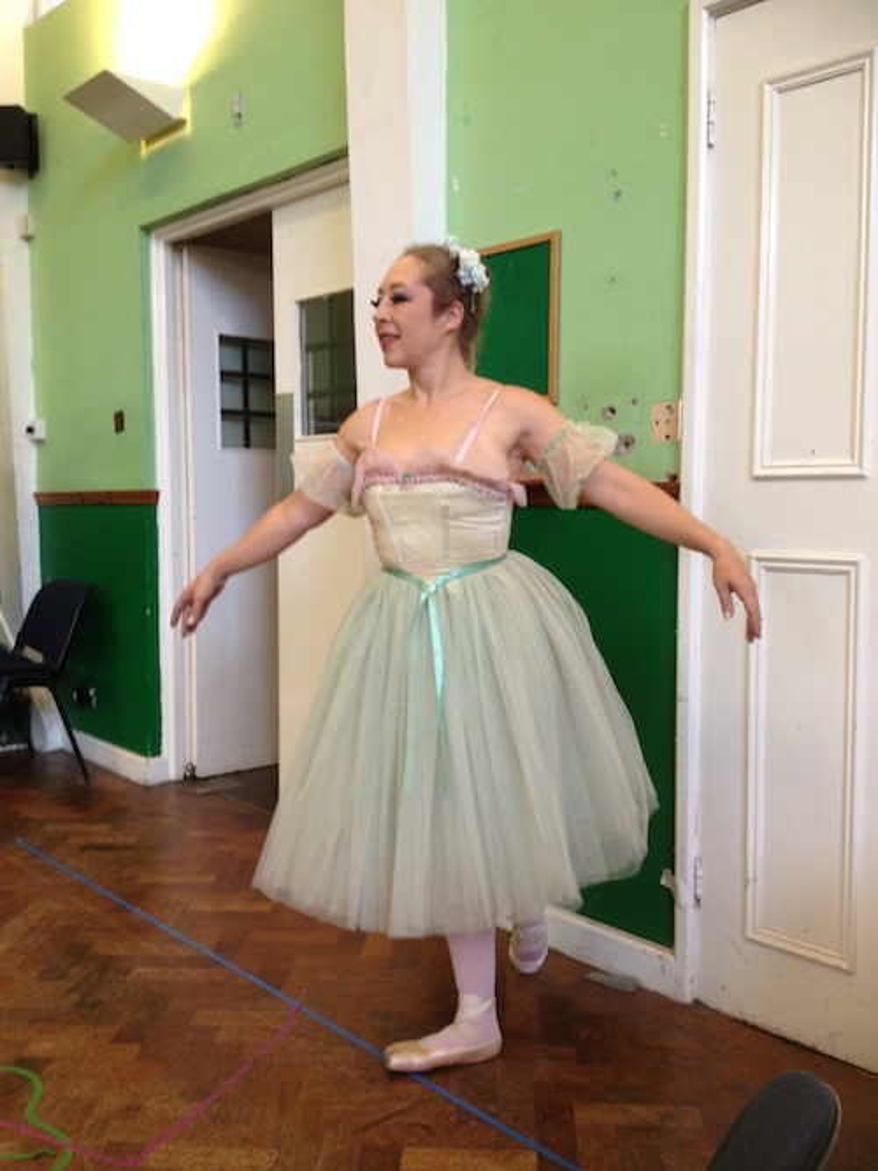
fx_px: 1184
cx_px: 439
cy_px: 586
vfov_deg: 52.6
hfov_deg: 40.7
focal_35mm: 35
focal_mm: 4.28
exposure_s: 1/20
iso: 100
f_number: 2.4
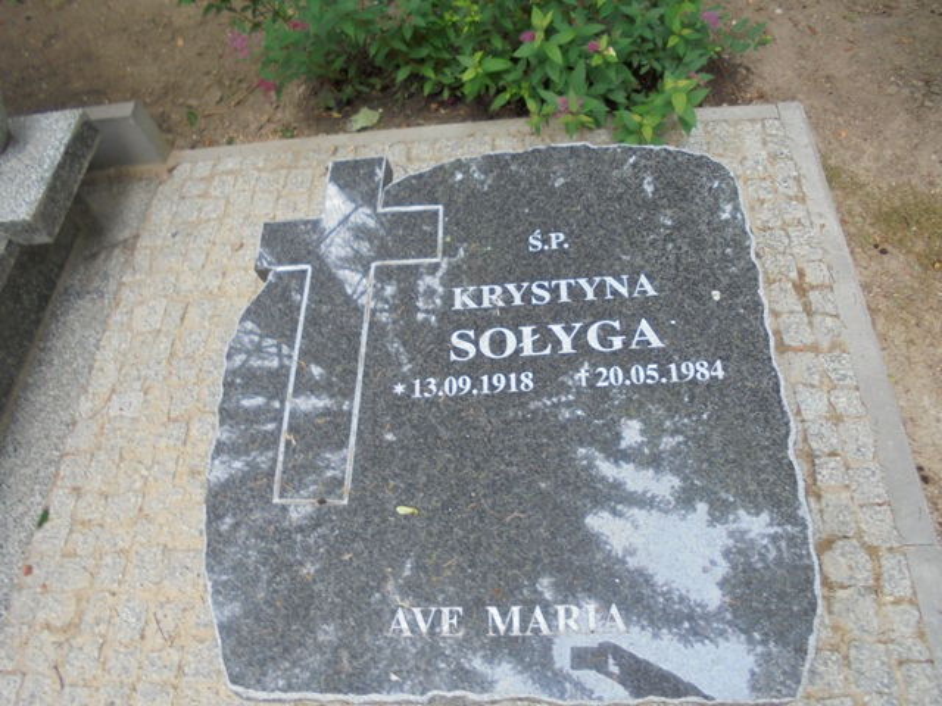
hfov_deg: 67.3
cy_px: 353
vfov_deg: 53.1
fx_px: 708
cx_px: 471
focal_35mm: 26
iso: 100
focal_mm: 4.6
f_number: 3.5
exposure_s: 1/40
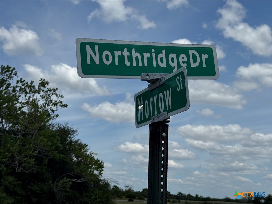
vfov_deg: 30.3
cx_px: 136
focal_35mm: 48
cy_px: 102
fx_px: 377
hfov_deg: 39.7
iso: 64
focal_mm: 6.76
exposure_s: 1/7937
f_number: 1.78
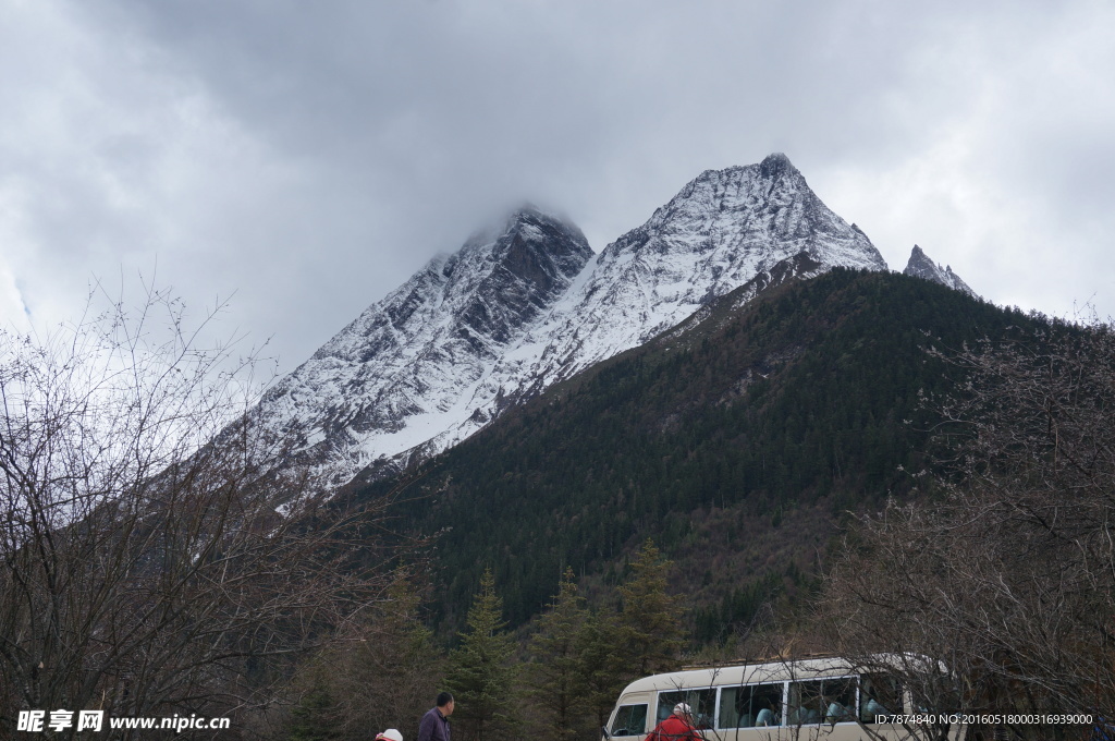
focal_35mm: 42
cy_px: 370
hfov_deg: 46.5
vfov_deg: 31.8
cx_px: 558
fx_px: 1299
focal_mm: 28
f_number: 9
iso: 100
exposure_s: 1/200
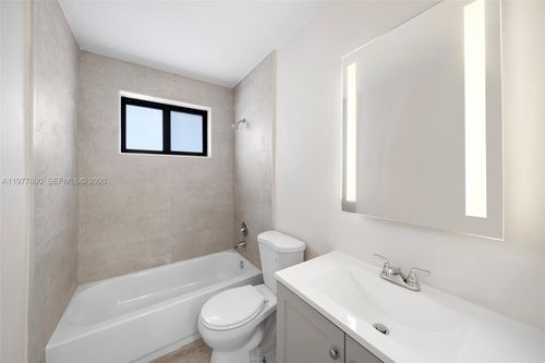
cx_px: 272
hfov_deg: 112.6
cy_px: 182
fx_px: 182
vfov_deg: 90.0
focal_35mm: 12
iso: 200
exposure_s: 1/5
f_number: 9
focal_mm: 12
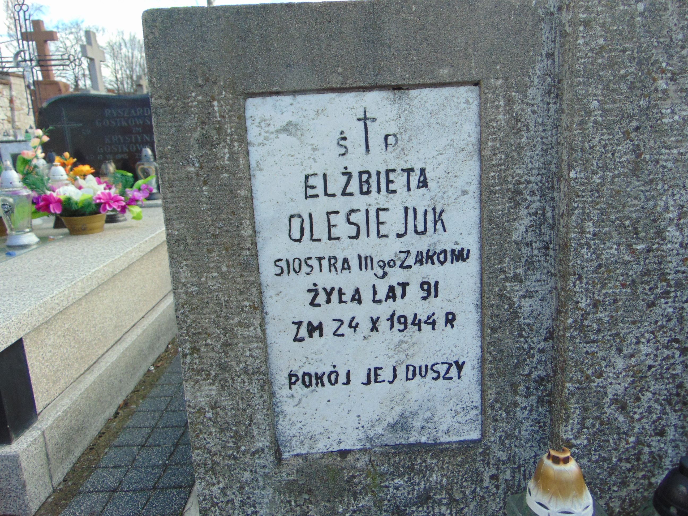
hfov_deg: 69.4
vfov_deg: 54.9
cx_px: 344
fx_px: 497
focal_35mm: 25
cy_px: 258
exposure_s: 1/250
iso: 80
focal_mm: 4.5
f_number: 3
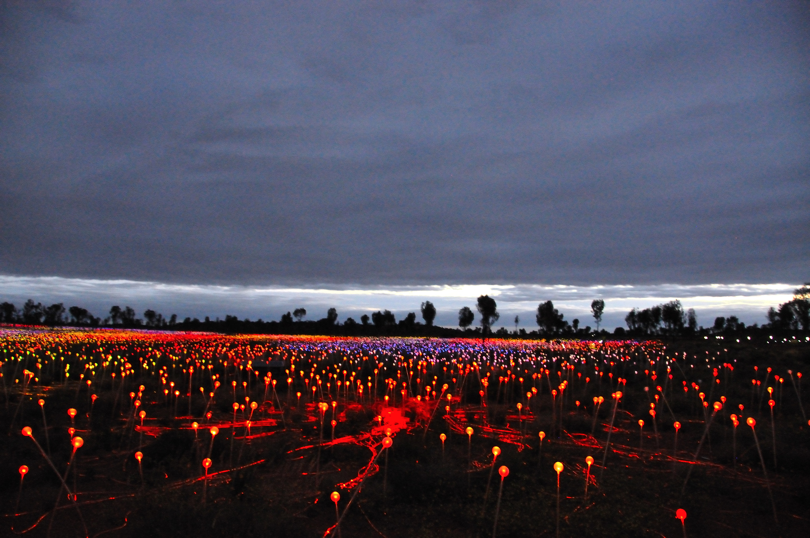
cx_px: 405
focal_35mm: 27
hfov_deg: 67.4
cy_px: 269
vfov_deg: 47.8
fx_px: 607
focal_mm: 18
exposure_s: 1/3
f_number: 3.5
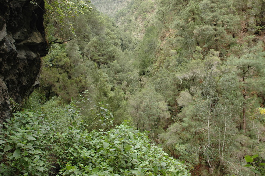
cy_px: 88
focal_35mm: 27
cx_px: 132
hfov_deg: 67.4
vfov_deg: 47.9
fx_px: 199
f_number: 5.6
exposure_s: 1/125
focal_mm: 18
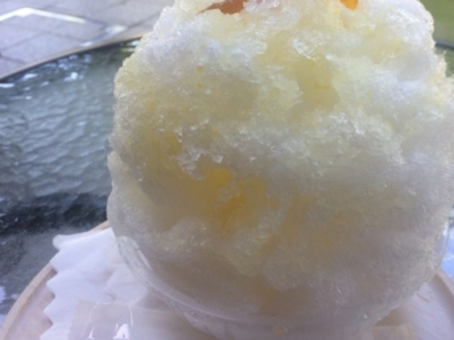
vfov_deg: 37.7
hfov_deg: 48.9
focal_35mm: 38
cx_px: 249
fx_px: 498
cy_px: 152
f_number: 2.2
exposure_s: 1/120
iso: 64
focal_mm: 4.15
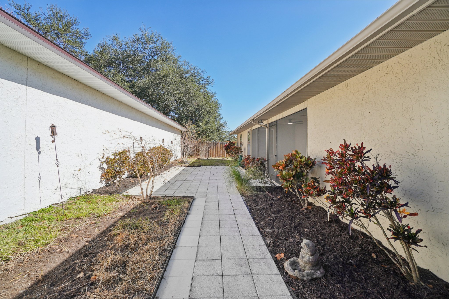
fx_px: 187
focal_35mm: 15
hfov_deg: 100.4
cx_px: 224
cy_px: 150
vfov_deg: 77.3
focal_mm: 10
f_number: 8
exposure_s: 1/200
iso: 100
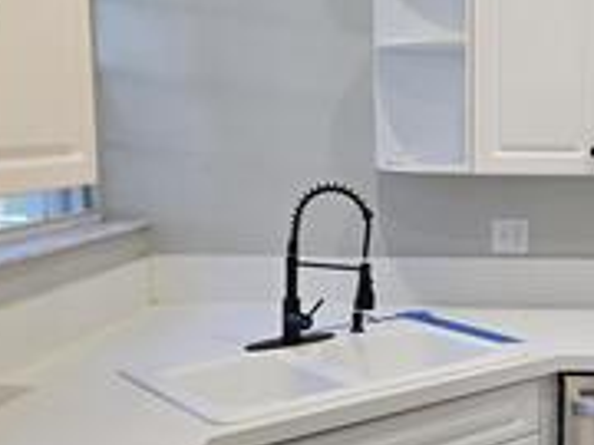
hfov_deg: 35.4
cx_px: 528
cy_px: 224
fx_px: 875
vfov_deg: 28.6
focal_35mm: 51
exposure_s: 1/120
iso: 125
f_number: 1.7
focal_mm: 6.3
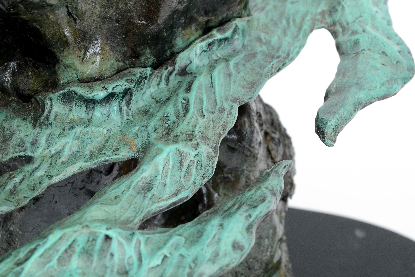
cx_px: 216
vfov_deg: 7.5
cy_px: 149
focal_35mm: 184
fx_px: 2116
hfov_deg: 11.2
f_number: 9
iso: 640
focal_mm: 105
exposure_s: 1/160
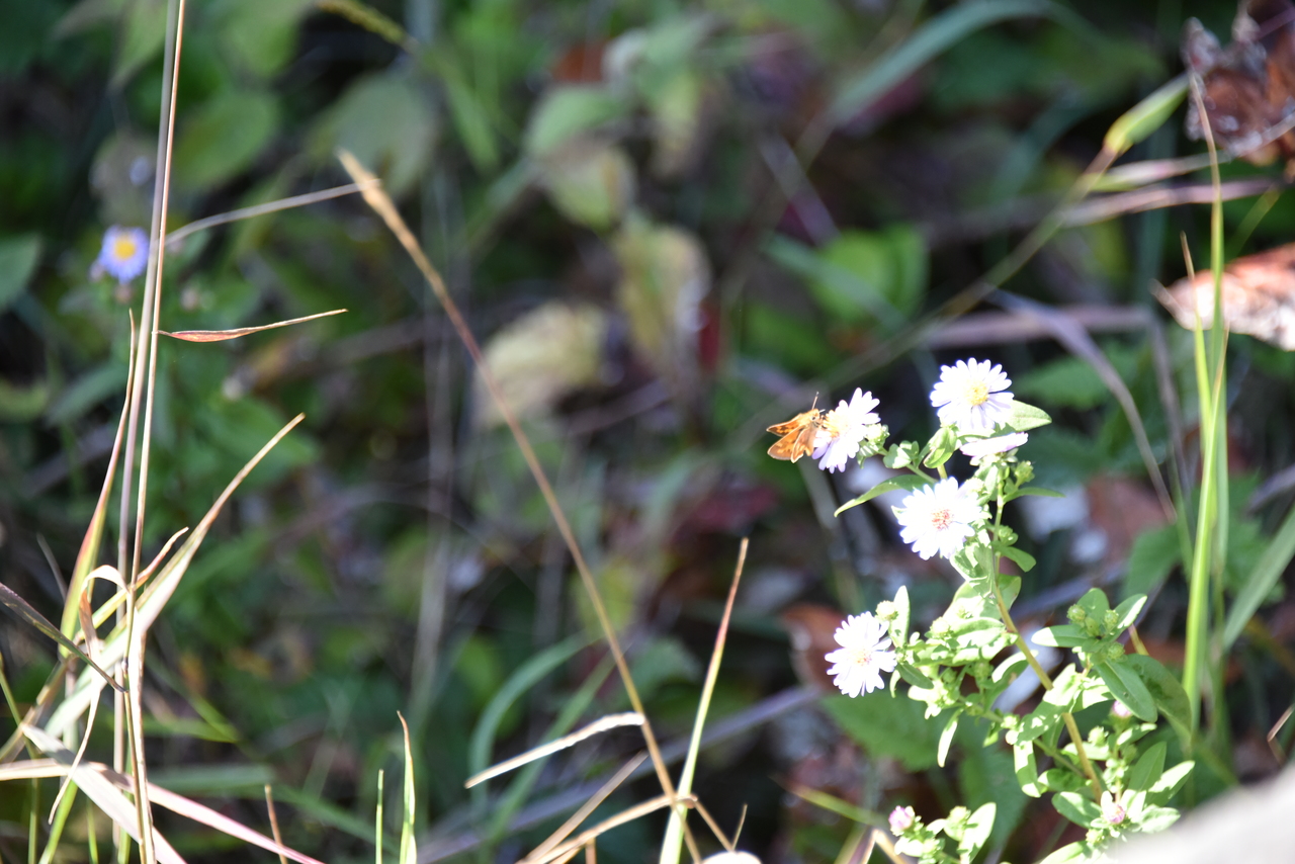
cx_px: 648
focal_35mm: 300
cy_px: 432
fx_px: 10793
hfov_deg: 6.9
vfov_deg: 4.6
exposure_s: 1/640
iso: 1800
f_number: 5.6
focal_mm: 300
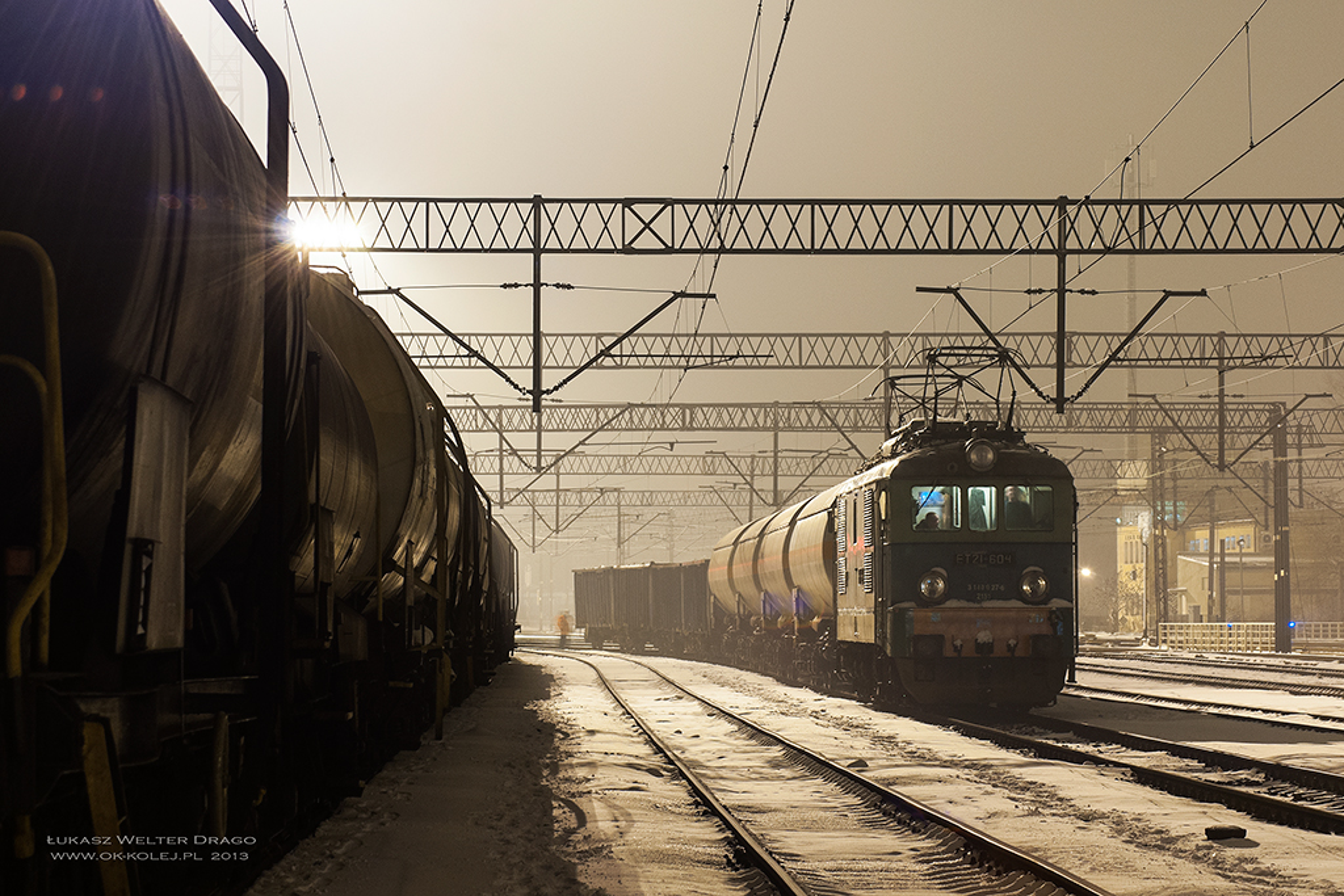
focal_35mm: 128
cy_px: 448
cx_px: 672
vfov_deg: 10.8
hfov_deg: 16.1
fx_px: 4760
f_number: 9
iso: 200
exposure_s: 2.5
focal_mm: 85
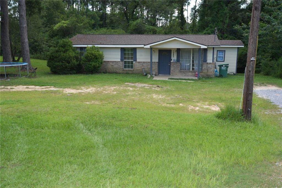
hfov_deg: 54.4
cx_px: 141
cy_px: 94
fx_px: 274
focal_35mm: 35
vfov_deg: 37.9
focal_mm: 35
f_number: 9
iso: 160
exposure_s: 1/60
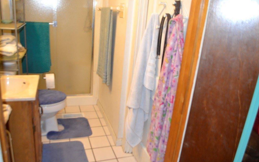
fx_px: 198
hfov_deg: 66.5
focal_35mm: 28
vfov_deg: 44.5
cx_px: 129
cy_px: 83
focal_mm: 18
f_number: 3.5
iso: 1600
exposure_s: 1/60
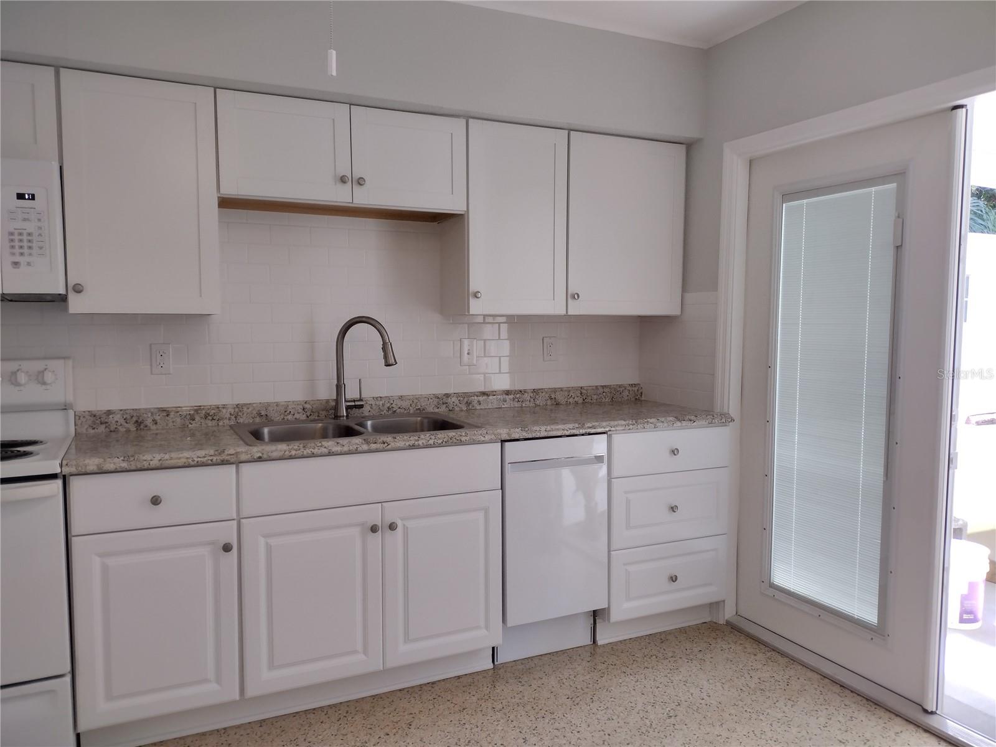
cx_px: 498
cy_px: 374
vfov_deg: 51.4
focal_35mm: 27
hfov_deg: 65.3
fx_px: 777
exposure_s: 1/155
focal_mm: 4.71
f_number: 1.7
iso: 100
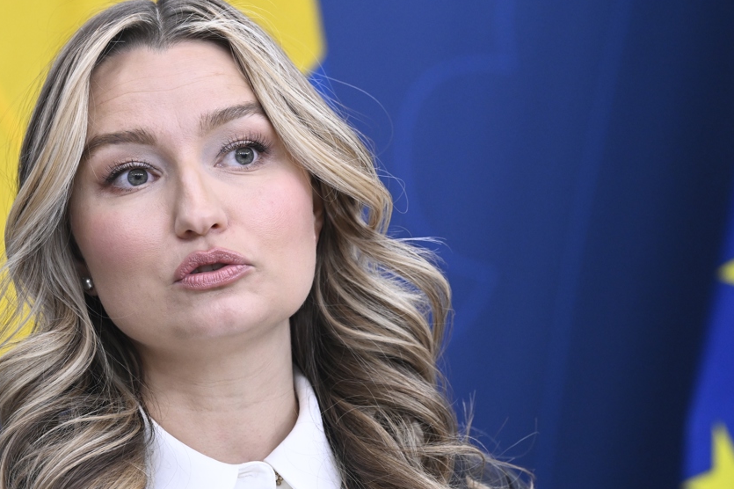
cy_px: 318
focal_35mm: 277
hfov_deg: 7.4
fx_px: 5645
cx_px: 164
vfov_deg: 5.0
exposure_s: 1/320
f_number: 4.5
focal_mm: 170
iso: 2500
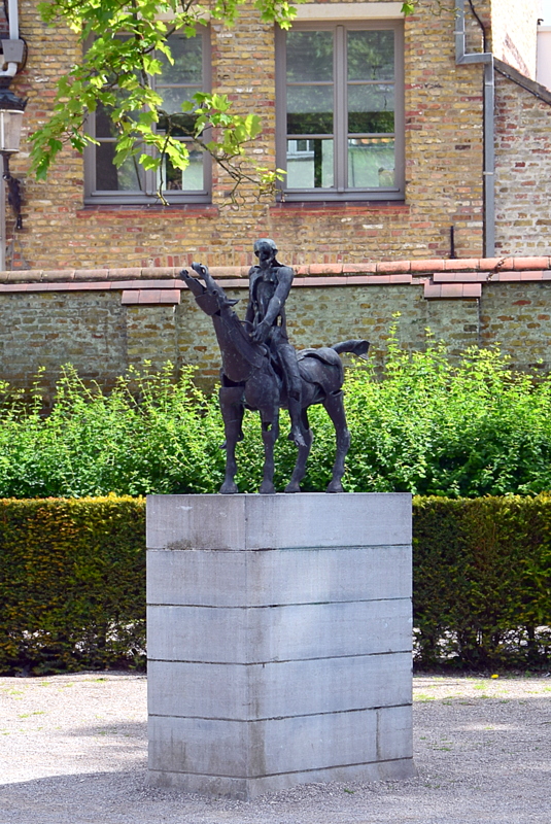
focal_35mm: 60
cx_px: 276
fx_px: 1374
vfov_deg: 33.4
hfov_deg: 22.7
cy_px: 412
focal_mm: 40
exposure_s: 1/50
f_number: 8
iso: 125
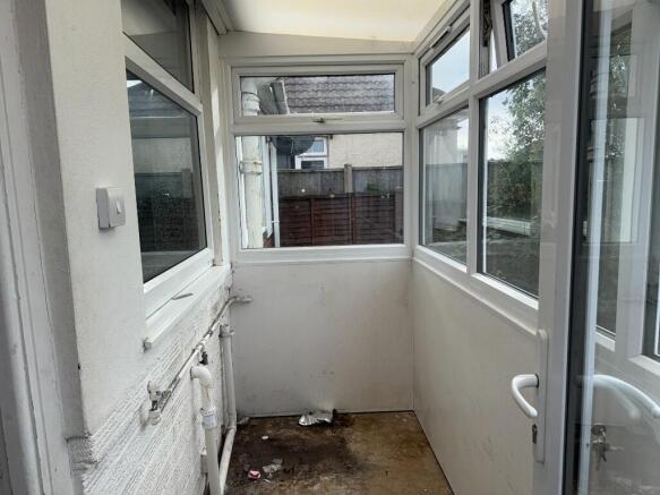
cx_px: 330
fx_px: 457
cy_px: 248
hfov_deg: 71.6
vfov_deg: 56.8
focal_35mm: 24
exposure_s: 1/1653
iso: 50
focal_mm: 6.76
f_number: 1.78
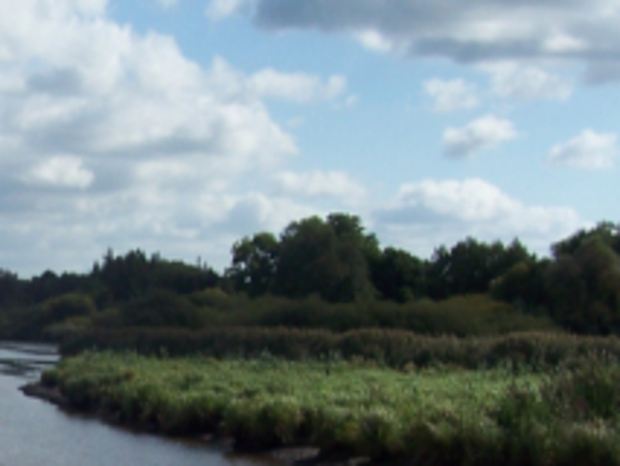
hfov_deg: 18.3
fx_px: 1828
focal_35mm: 102
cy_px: 451
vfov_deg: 14.3
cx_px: -114
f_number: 5.6
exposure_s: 1/750
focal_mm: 5.6
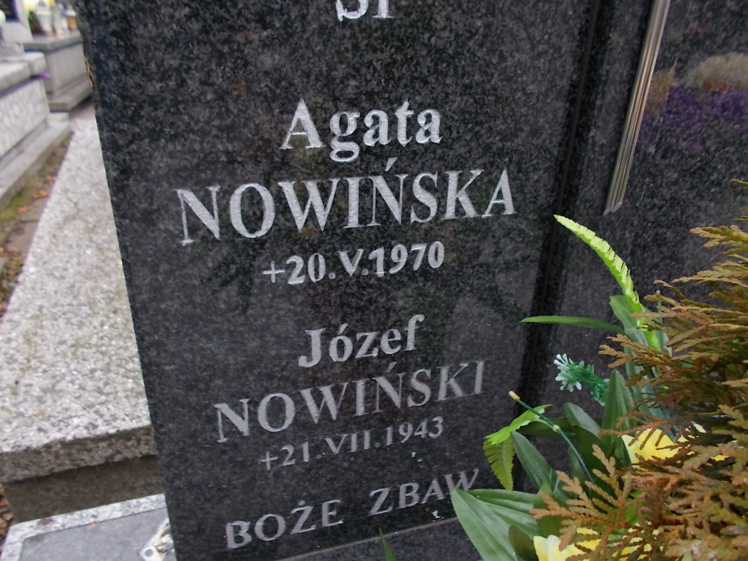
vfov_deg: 53.1
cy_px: 280
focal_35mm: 26
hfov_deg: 67.3
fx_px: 562
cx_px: 374
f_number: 3.2
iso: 80
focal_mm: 4.6
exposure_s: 1/50
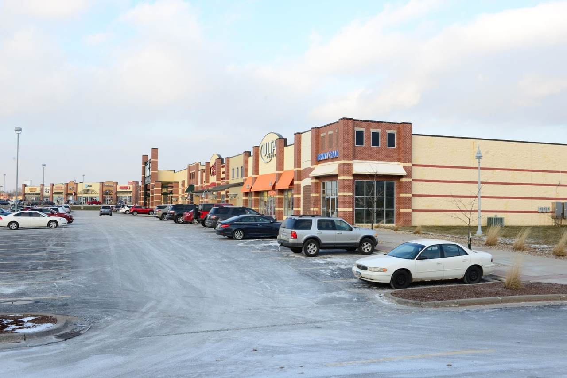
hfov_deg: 54.4
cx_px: 284
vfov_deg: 37.9
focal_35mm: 35
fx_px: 551
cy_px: 189
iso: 160
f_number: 13
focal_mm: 35
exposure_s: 1/30
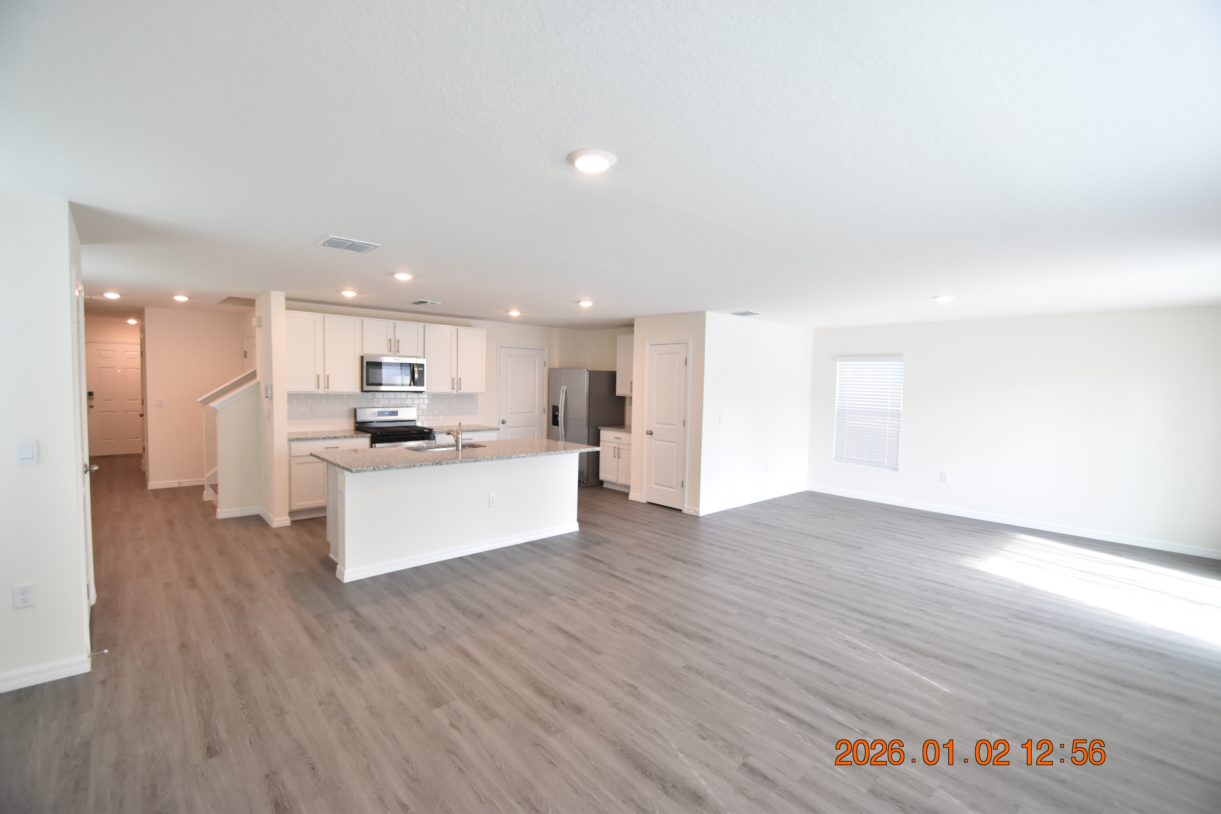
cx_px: 610
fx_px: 509
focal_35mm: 15
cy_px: 407
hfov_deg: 100.4
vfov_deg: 77.3
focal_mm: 10
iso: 800
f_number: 3.5
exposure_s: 1/125
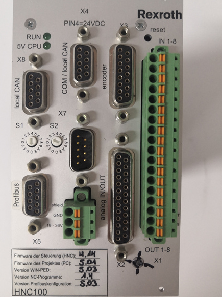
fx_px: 265
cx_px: 108
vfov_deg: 58.3
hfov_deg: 45.4
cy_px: 144
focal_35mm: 31
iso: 320
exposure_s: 1/50
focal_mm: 3.95
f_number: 1.8
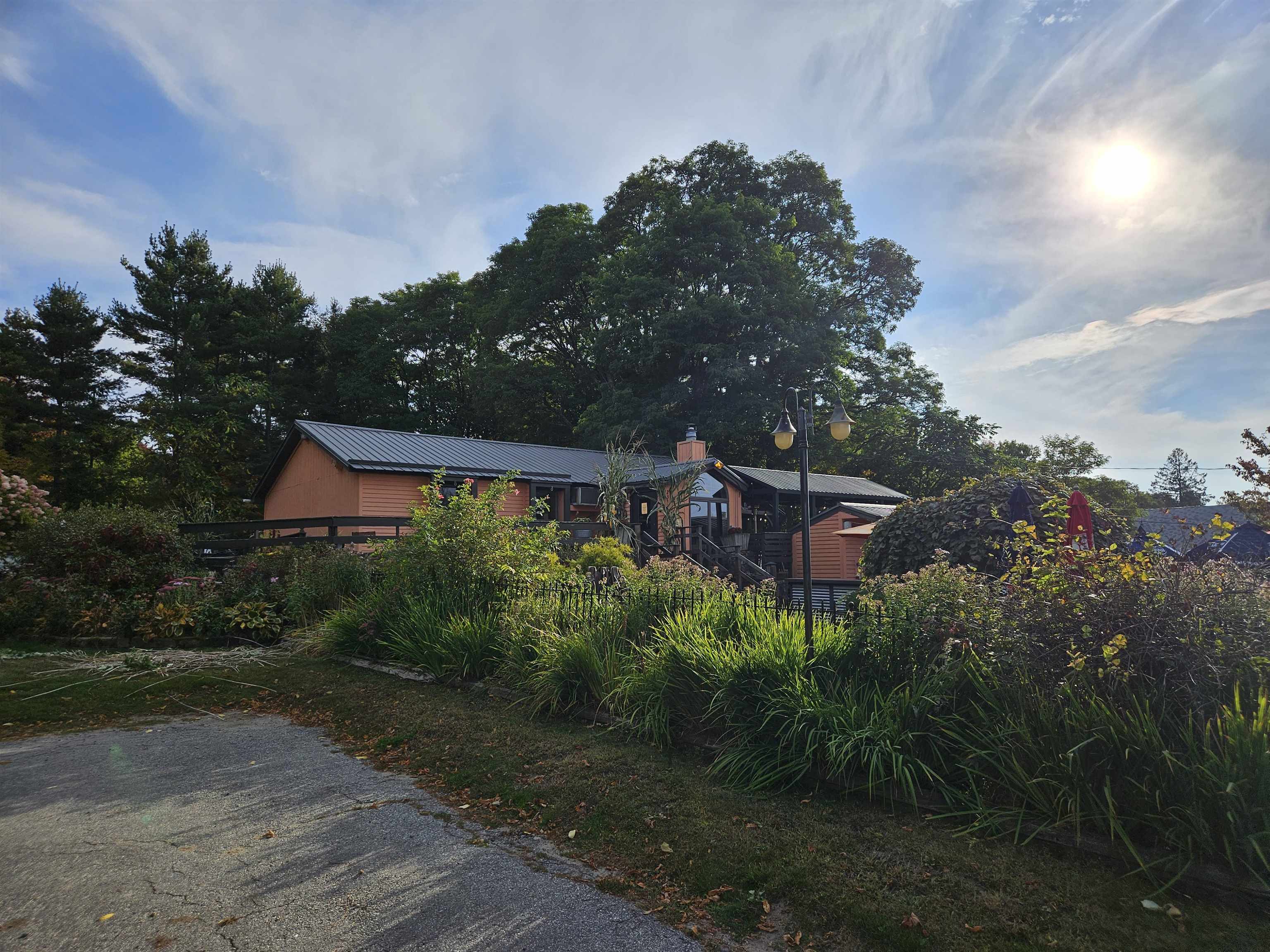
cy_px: 476
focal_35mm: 23
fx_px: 844
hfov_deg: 73.9
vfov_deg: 58.9
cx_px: 635
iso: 25
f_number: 1.8
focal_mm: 5.4
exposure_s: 1/2628
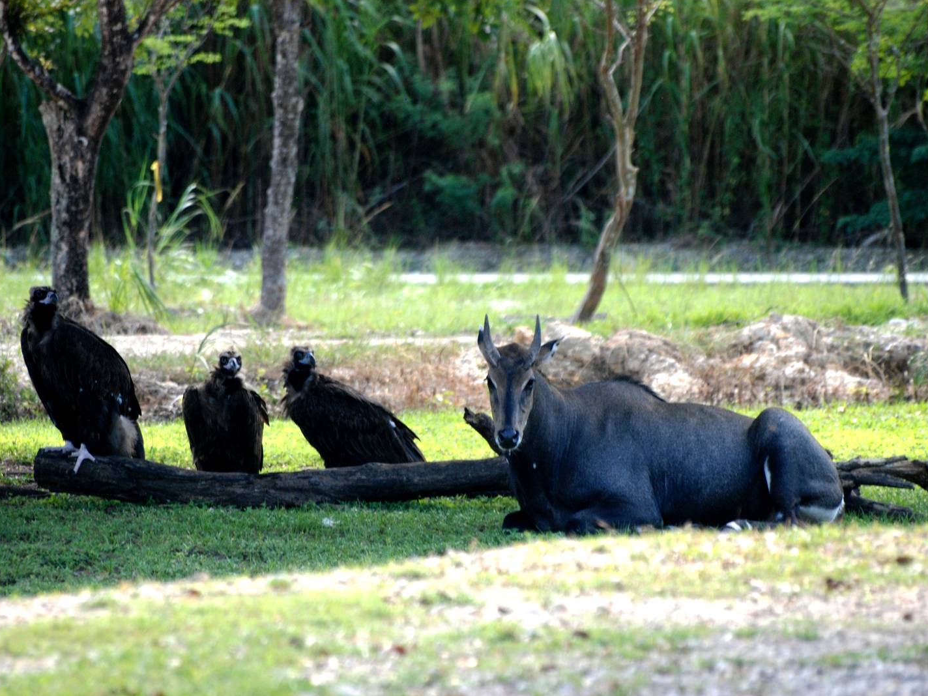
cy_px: 348
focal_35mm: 357
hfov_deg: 5.6
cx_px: 434
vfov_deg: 4.2
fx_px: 9571
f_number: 5.3
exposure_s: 1/320
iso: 400
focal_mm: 220
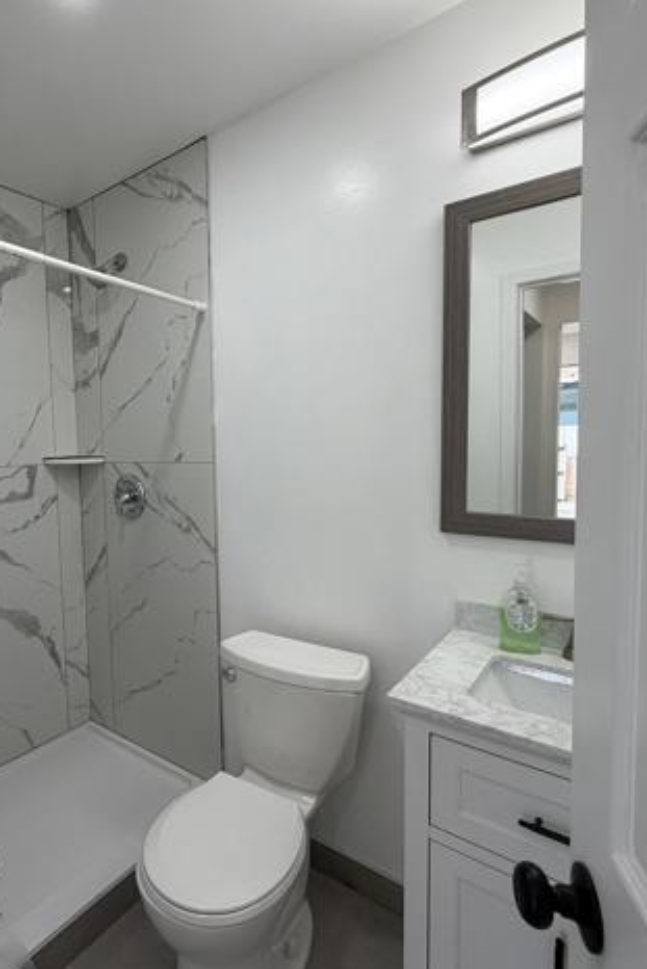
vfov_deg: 84.0
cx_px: 175
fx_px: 539
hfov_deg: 59.2
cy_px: 480
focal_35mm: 20
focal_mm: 2.22
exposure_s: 1/120
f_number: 2.2
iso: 80
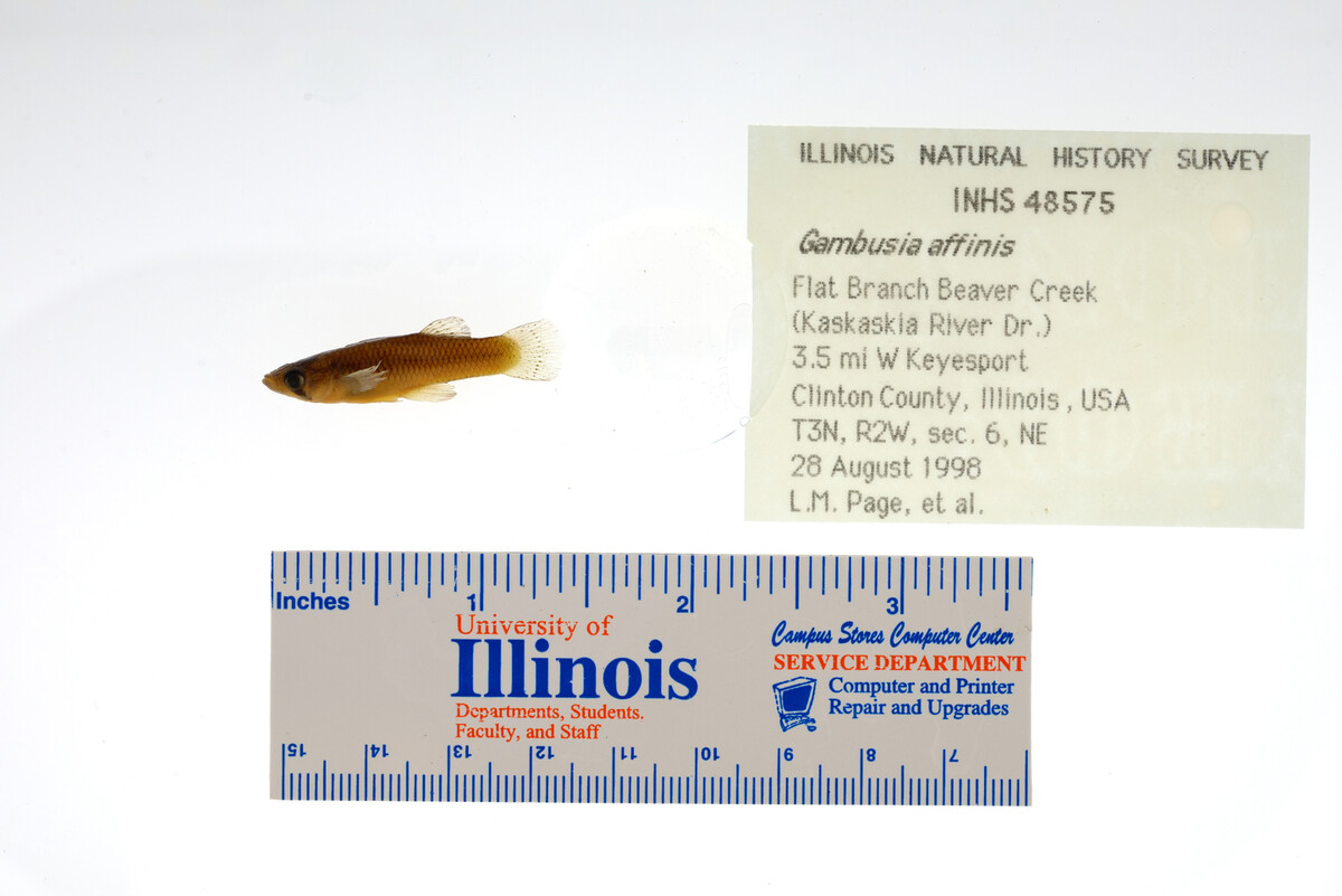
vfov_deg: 22.6
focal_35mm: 60
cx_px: 671
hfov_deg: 33.4
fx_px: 2237
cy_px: 448
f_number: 10
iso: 100
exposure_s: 1/250
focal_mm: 60
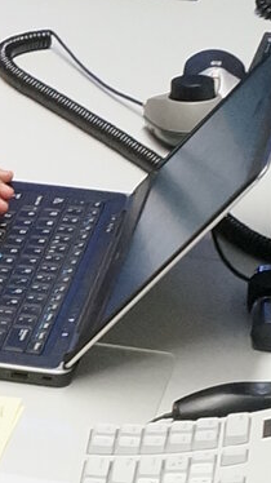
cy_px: 569
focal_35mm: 194
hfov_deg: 6.1
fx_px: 2482
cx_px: -314
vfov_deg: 10.9
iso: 1000
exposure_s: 1/60
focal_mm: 16
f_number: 5.6
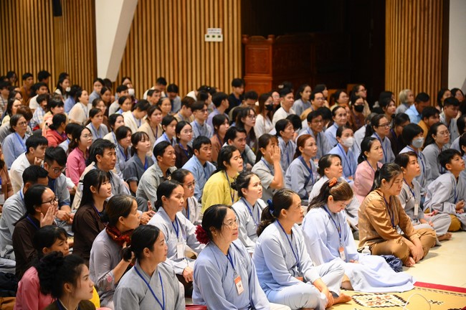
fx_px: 1009
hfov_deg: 26.0
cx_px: 233
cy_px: 155
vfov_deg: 17.5
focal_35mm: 78
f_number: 4
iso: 5000
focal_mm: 78
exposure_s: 1/160
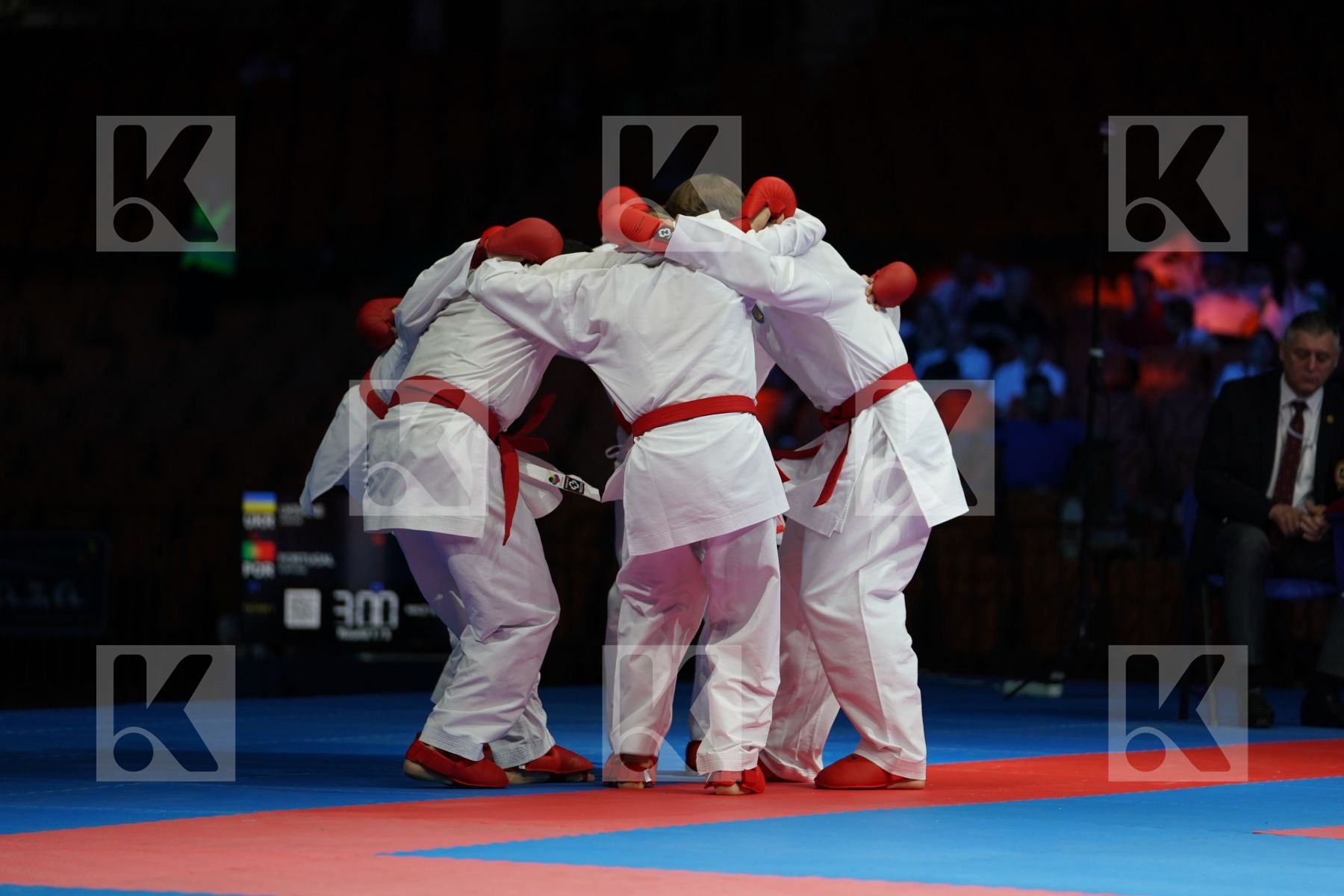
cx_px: 672
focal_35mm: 146
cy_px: 448
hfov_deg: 14.1
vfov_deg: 9.4
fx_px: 5450
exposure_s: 1/500
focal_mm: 146
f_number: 2.8
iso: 800
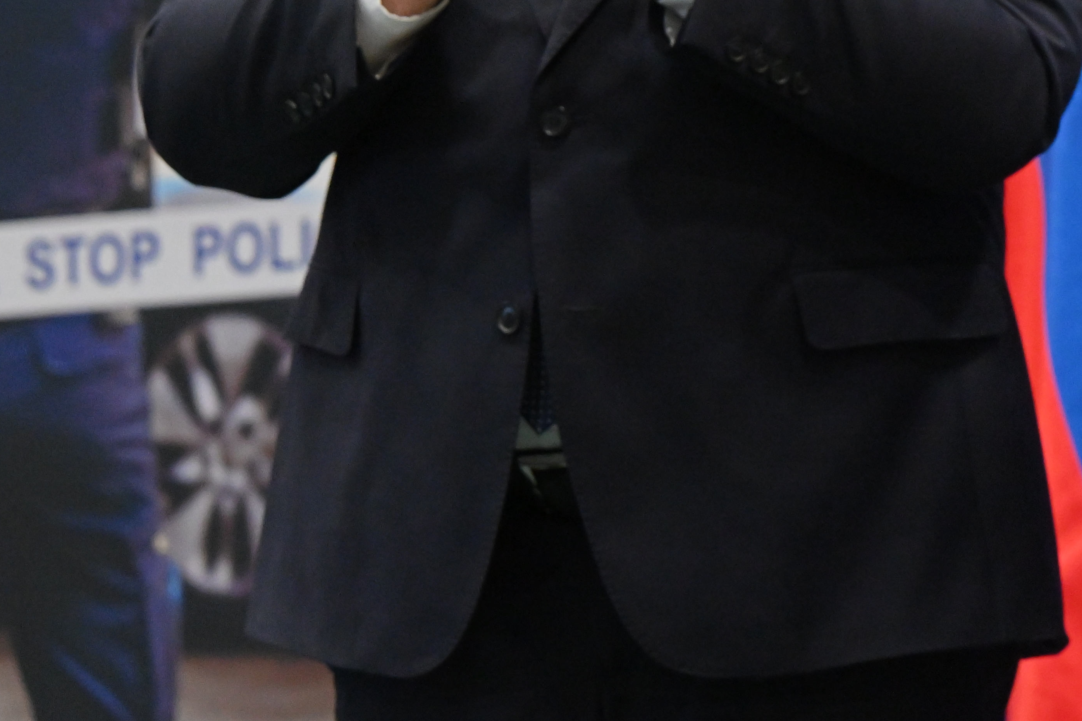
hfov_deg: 7.6
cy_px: -180
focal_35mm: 266
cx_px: 1563
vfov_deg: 5.1
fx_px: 7994
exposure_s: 1/250
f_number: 4
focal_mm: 90
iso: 3200
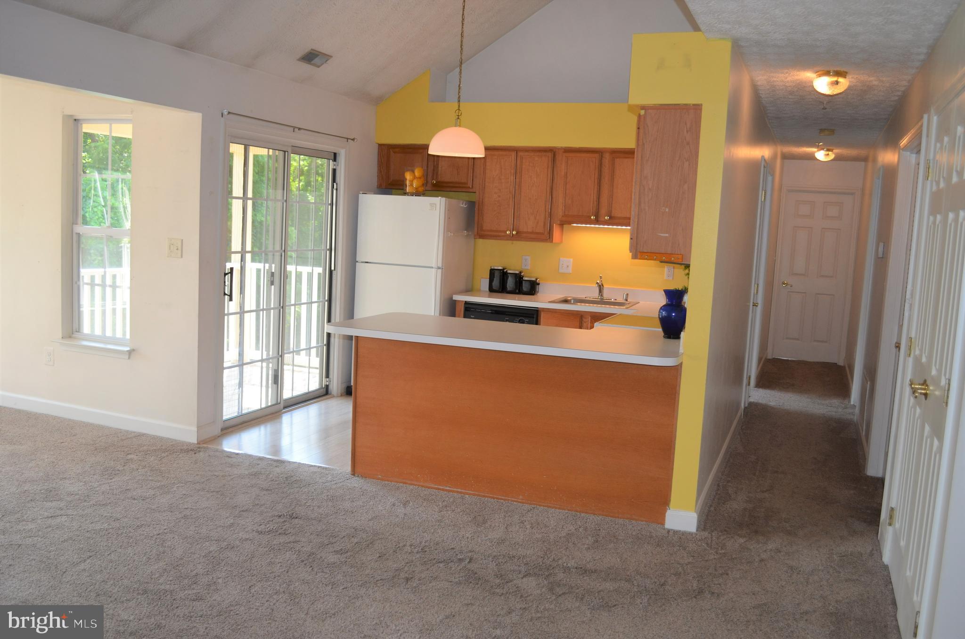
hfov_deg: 57.3
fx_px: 883
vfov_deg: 39.8
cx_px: 482
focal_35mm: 33
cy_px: 320
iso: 280
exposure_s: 1/125
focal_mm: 22
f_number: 3.8
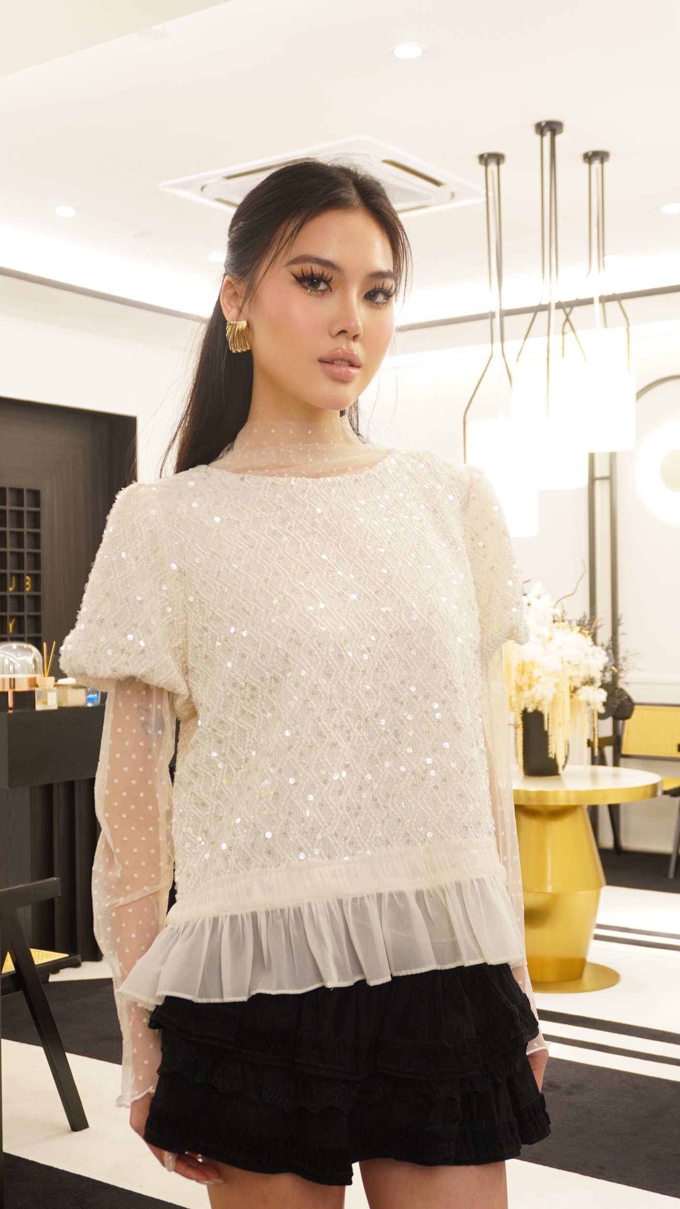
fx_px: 1399
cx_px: 306
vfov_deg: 46.7
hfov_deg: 27.3
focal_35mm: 44
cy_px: 614
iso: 640
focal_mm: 23
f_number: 5
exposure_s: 1/13
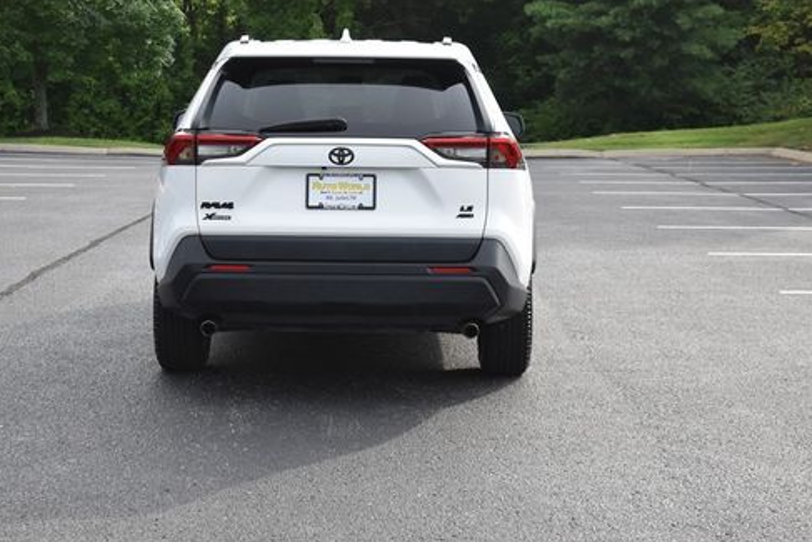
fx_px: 1602
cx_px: 335
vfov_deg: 19.2
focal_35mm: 71
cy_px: 194
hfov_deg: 28.4
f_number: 5.6
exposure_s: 1/250
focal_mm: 36
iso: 280
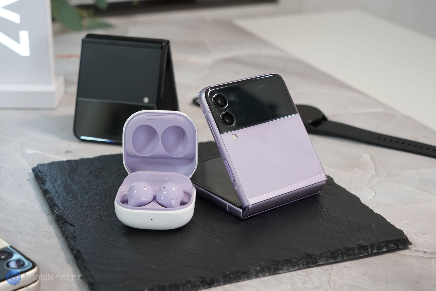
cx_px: 218
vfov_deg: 20.3
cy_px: 146
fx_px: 811
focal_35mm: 67
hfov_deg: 30.1
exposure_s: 1/160
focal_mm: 67
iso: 2500
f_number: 8
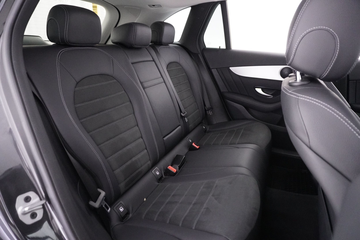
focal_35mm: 24
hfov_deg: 73.7
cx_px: 180
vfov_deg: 53.1
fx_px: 240
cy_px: 120
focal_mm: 16
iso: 6400
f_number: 3.5
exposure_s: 1/40
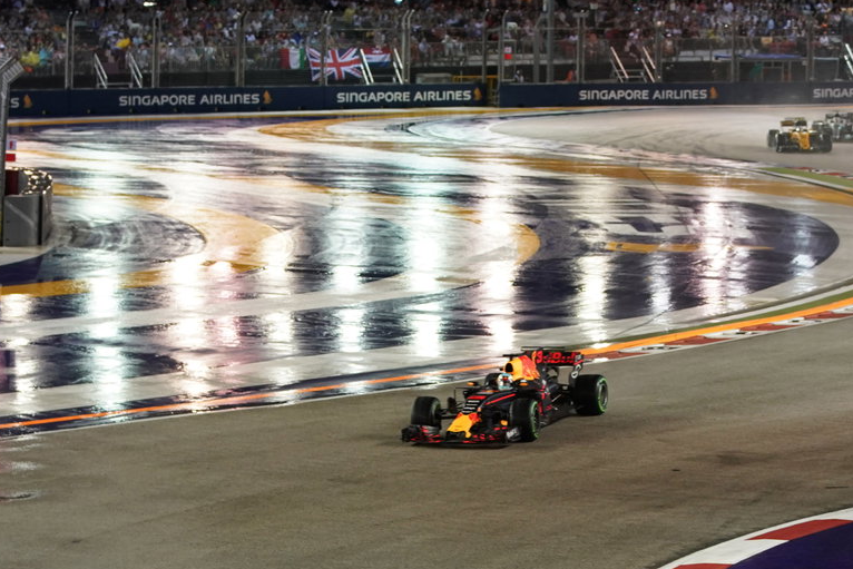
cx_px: 571
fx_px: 3957
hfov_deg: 12.3
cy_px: 378
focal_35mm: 167
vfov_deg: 8.2
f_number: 3.2
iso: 1600
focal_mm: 80
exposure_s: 1/1000
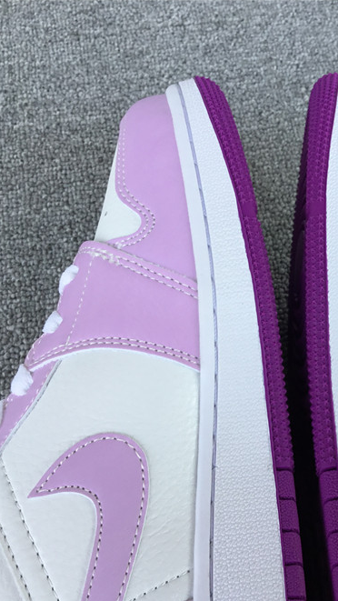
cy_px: 306
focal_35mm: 46
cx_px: 304
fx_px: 733
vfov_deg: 44.6
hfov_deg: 25.2
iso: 25
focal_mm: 3.3
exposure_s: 1/245
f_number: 2.4
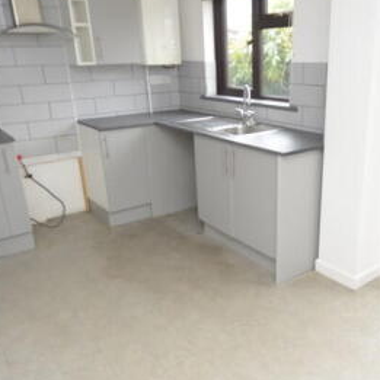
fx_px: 397
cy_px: 178
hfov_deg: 50.7
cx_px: 234
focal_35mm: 32
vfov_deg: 51.1
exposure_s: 1/60
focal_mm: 10
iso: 500
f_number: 4
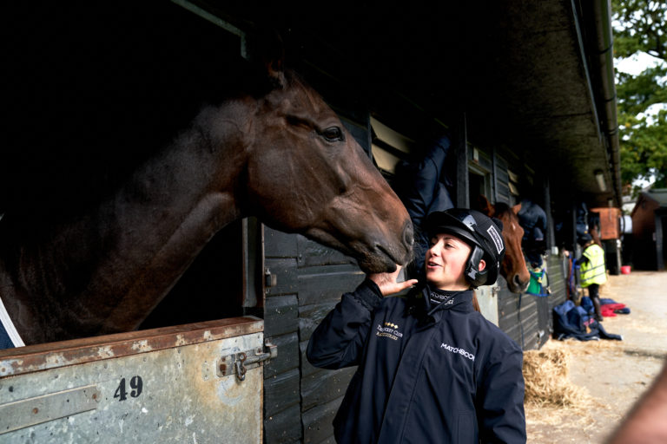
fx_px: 556
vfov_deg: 43.6
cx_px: 334
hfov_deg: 61.9
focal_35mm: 30
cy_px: 222
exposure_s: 1/800
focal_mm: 30
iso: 200
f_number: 4
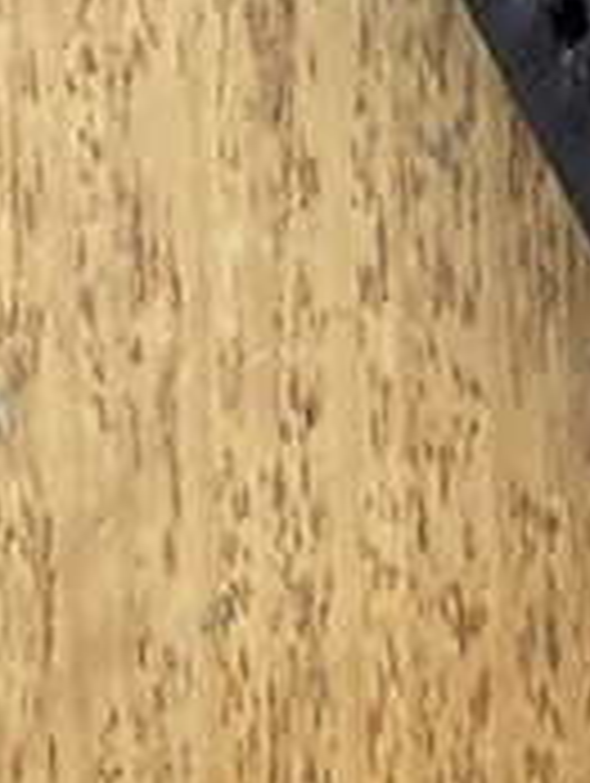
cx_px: 1191
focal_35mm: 152
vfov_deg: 11.9
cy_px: -632
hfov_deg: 9.2
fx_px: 3446
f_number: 1.8
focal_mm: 3.99
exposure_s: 1/15
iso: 64
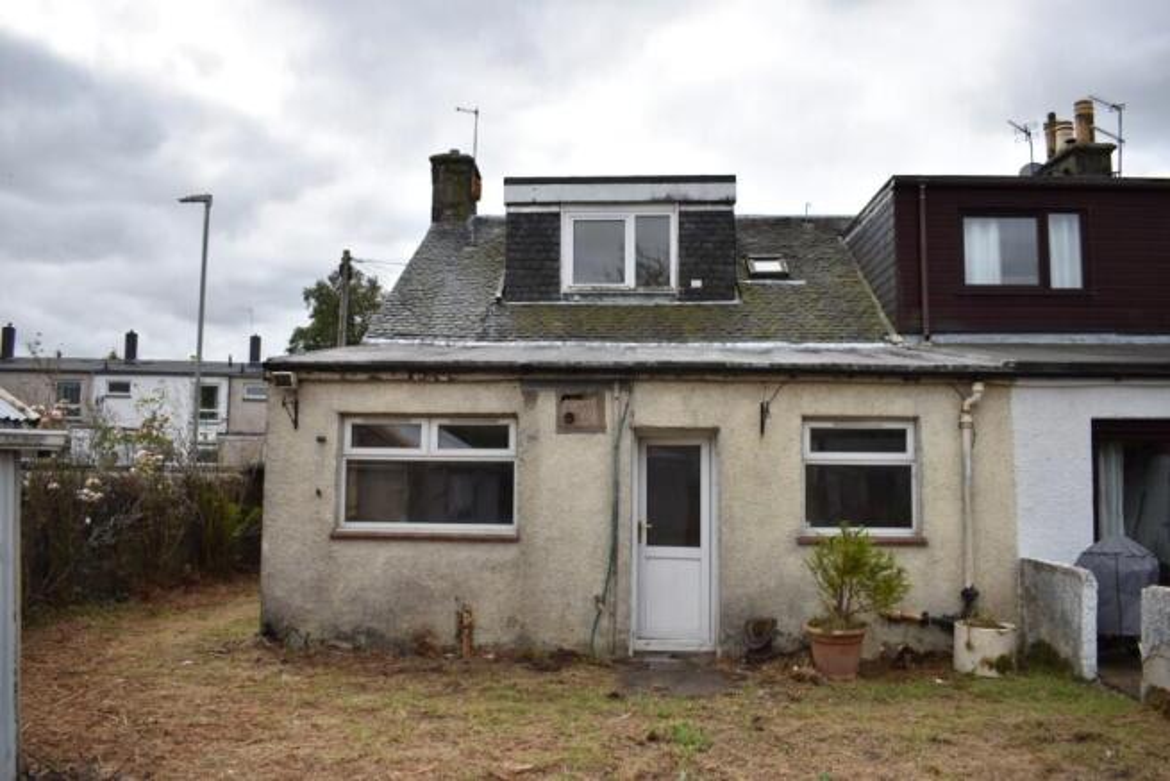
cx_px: 585
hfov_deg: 67.4
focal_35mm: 27
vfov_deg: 48.0
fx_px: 878
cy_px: 390
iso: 100
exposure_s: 1/640
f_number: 4.5
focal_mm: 18
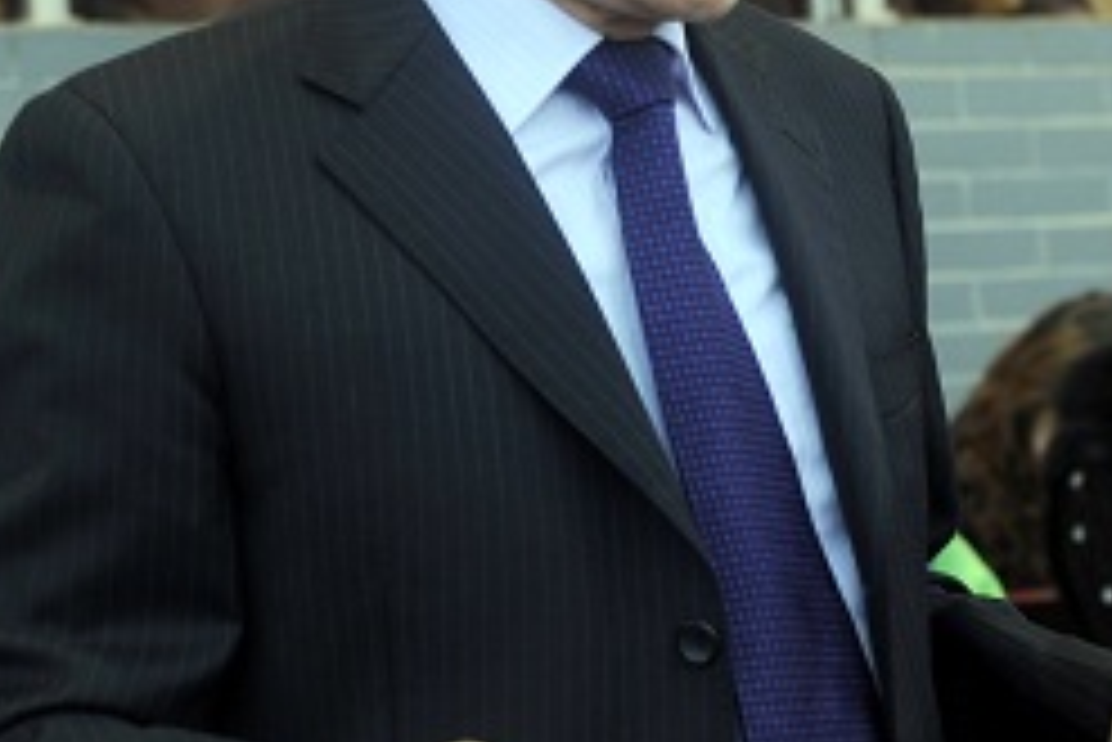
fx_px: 3832
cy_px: 16
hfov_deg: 16.4
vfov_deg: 11.0
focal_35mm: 124
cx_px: 317
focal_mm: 48
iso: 250
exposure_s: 1/50
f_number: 3.5
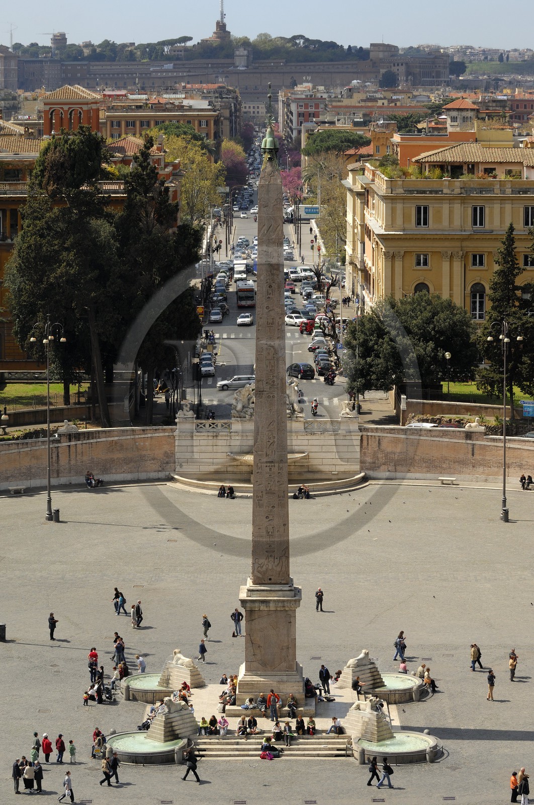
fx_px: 2343
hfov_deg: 13.0
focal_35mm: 105
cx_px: 267
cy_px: 402
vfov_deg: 19.5
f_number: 8
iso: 100
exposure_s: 1/250
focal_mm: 70
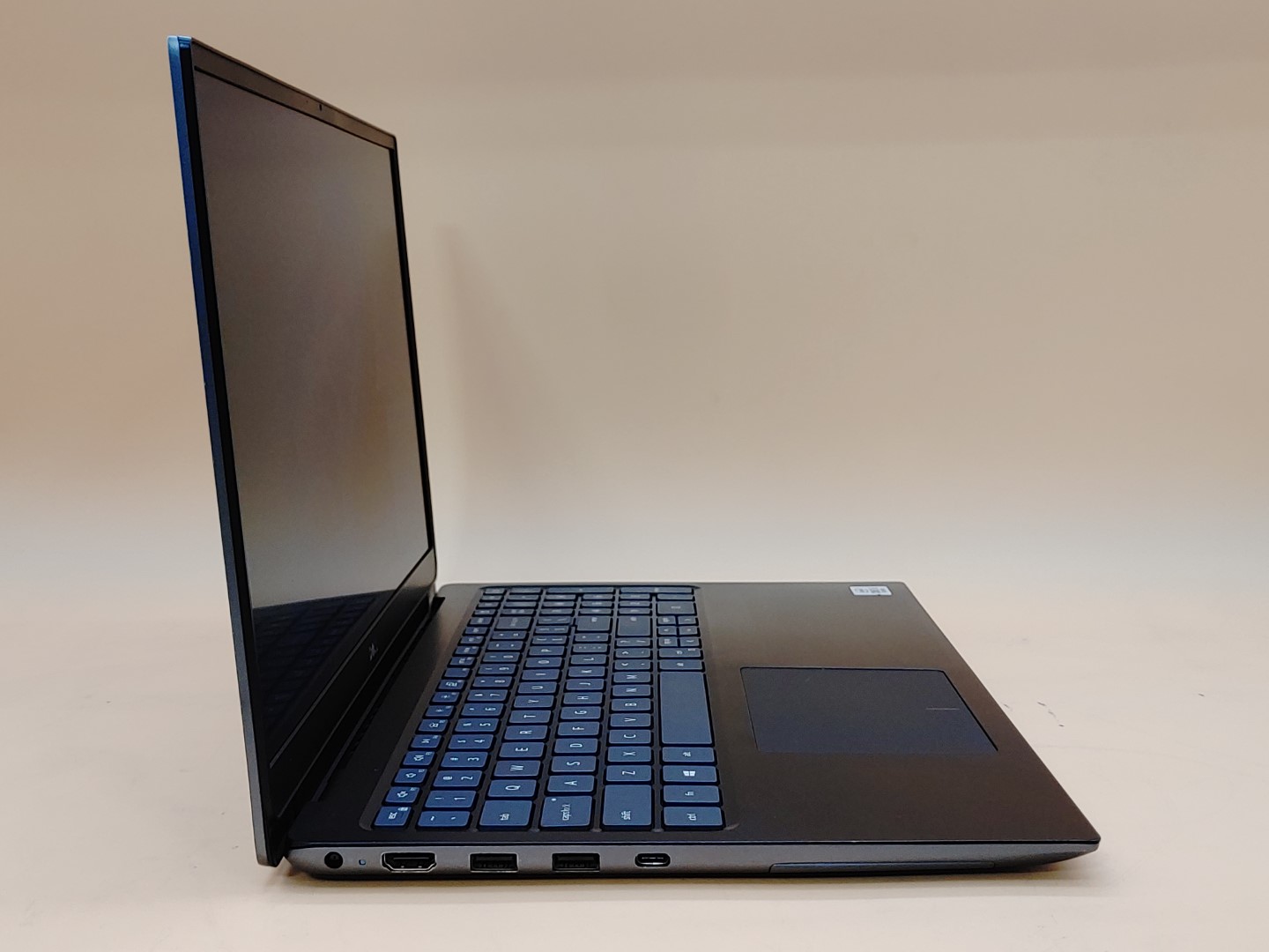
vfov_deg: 35.1
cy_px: 476
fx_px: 1503
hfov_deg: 45.8
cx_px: 634
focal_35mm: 41
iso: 50
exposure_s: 1/67
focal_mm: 4.36
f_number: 1.8
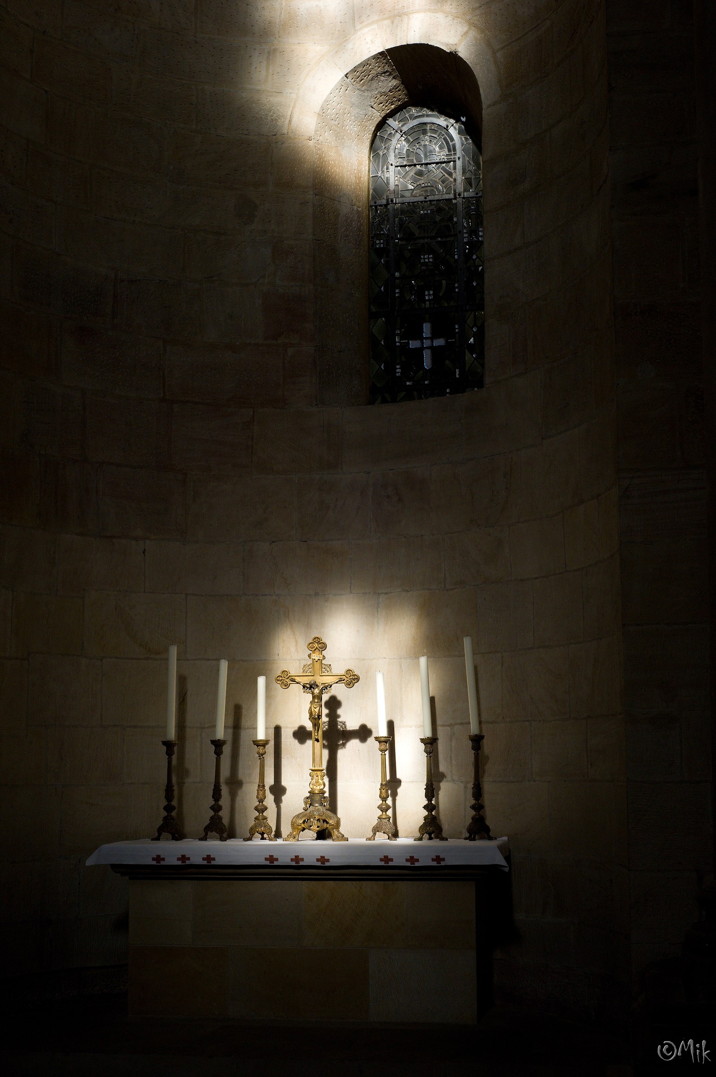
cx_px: 358
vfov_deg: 39.6
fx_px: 1494
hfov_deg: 26.9
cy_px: 538
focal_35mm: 50
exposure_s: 1/250
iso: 1600
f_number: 8
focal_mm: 50
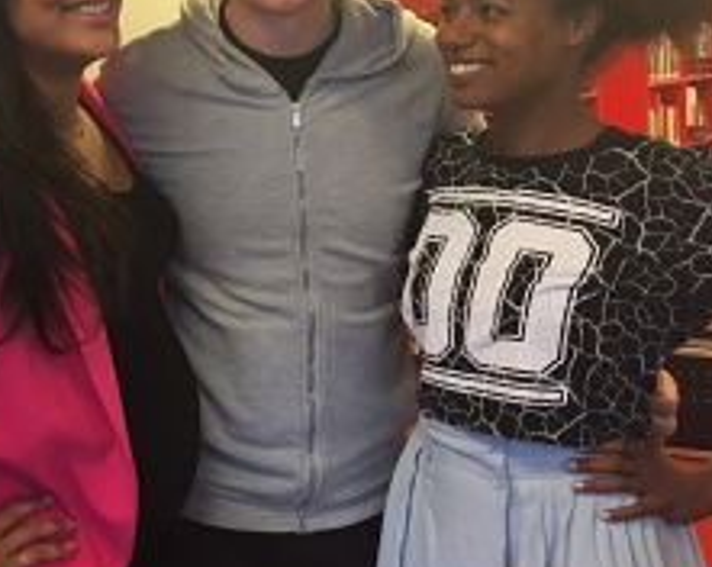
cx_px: 32
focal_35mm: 64
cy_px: 134
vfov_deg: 23.5
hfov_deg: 28.2
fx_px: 1346
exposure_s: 1/17
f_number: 2.2
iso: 100
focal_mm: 4.15
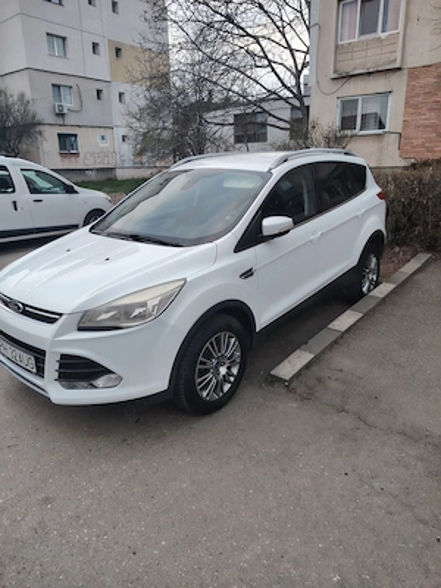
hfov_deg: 56.8
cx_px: 220
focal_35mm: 24
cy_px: 294
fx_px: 408
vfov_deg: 71.6
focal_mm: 5.25
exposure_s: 1/50
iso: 250
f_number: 1.75
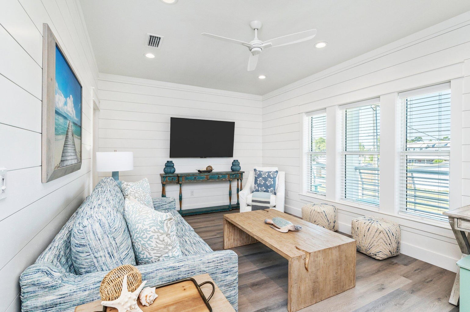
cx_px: 235
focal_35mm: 16
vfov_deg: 72.0
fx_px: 215
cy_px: 156
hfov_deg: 95.0
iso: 500
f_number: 9
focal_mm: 16.5
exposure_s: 1/80
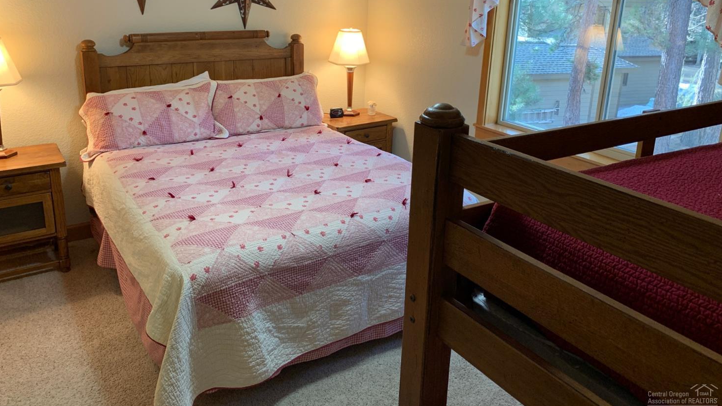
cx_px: 353
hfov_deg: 66.1
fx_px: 555
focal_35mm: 29
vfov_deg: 39.7
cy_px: 138
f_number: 1.8
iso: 80
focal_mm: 4.25
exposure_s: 1/60
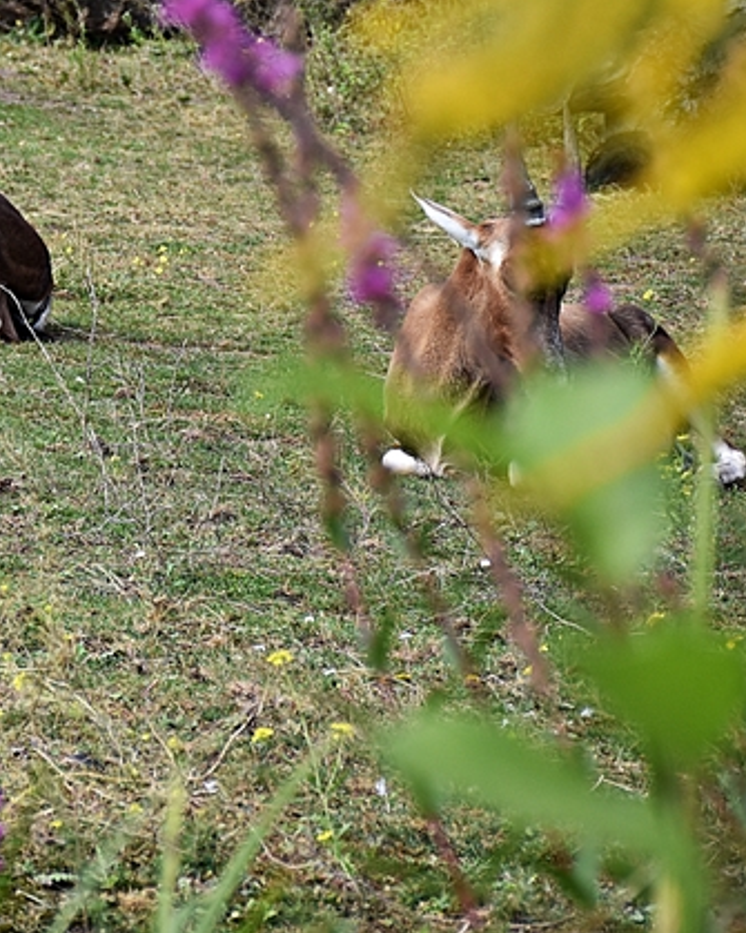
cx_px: -203
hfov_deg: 6.0
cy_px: 242
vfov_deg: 7.5
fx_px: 7127
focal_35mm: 258
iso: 220
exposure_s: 1/500
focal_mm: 75
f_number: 5.6
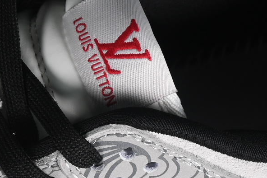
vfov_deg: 3.9
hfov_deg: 5.8
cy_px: 65
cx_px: -13
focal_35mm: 353
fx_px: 2617
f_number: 7.1
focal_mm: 50
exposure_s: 1/80
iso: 160
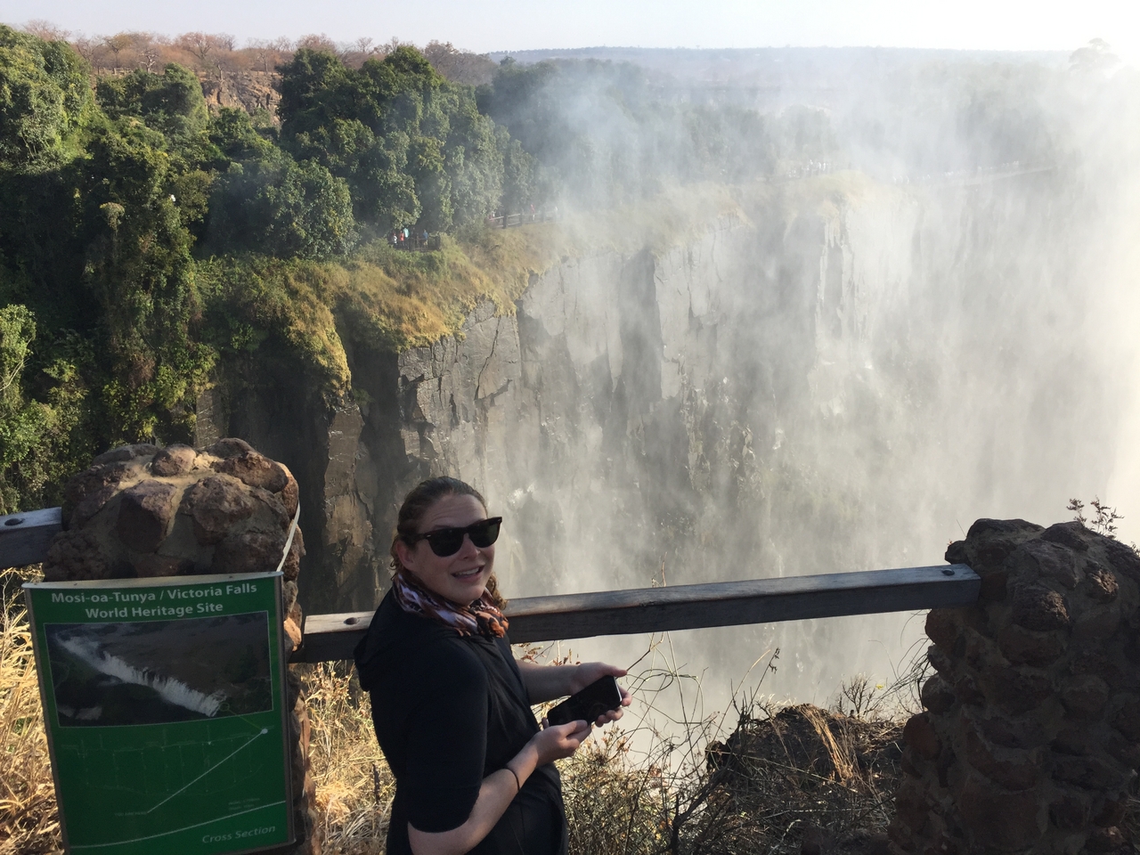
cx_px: 570
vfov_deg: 48.2
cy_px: 428
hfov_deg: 61.7
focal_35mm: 29
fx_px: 955
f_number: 2.2
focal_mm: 4.15
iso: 32
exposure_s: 1/1199
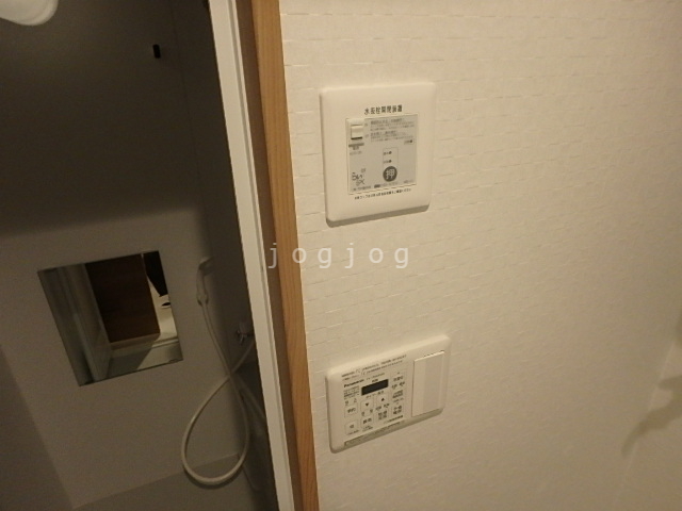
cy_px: 256
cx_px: 341
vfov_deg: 63.4
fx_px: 414
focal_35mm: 21
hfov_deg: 79.0
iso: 500
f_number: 3.5
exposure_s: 1/30
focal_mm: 3.7
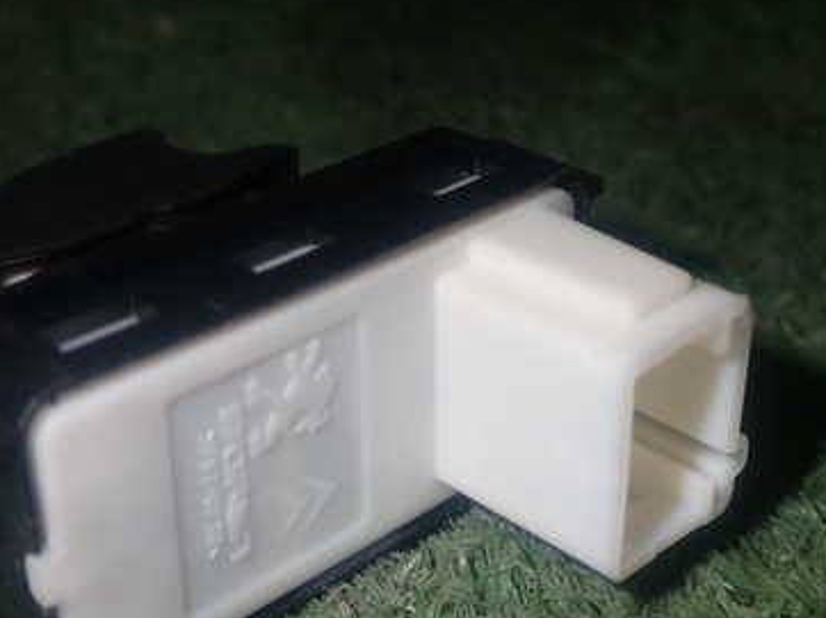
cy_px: 406
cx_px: 406
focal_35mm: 68
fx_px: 1622
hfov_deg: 28.6
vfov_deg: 21.5
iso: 200
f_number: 8
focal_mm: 7.31
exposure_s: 1/40
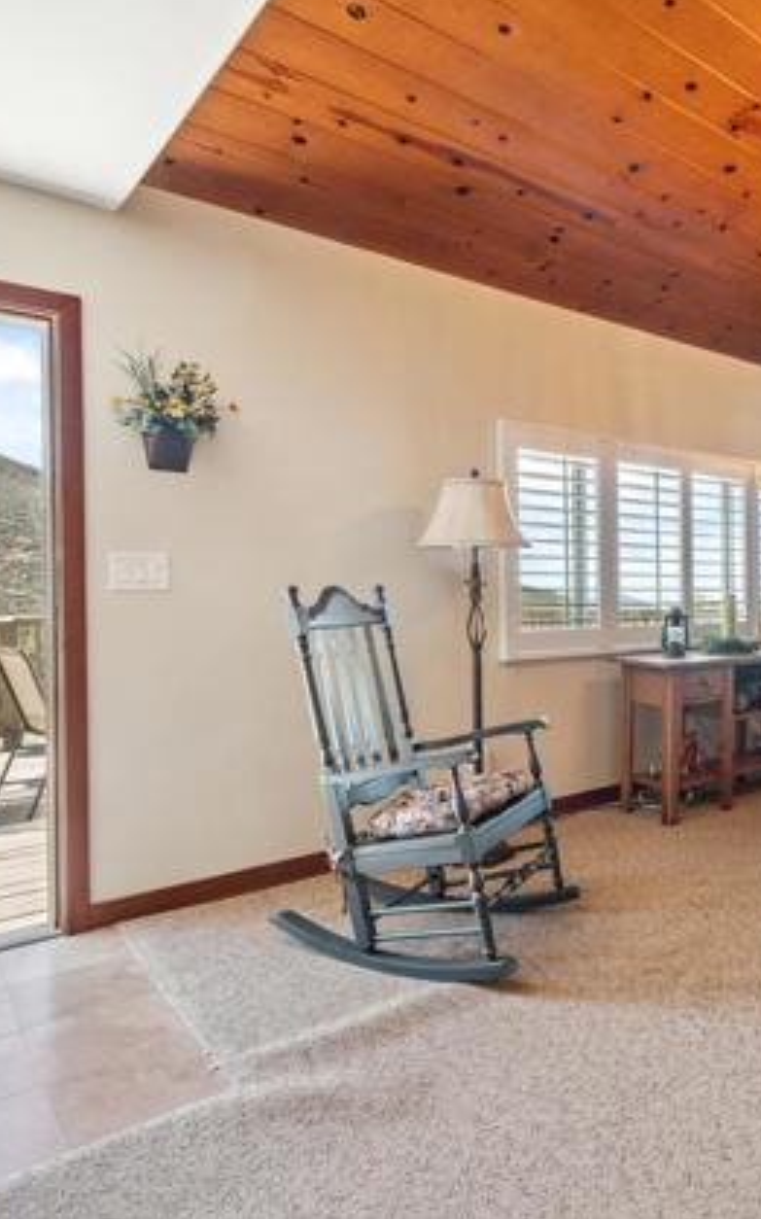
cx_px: 615
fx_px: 830
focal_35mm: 25
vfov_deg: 72.6
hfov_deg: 46.5
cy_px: 599
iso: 400
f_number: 8
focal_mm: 16
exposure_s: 1/15
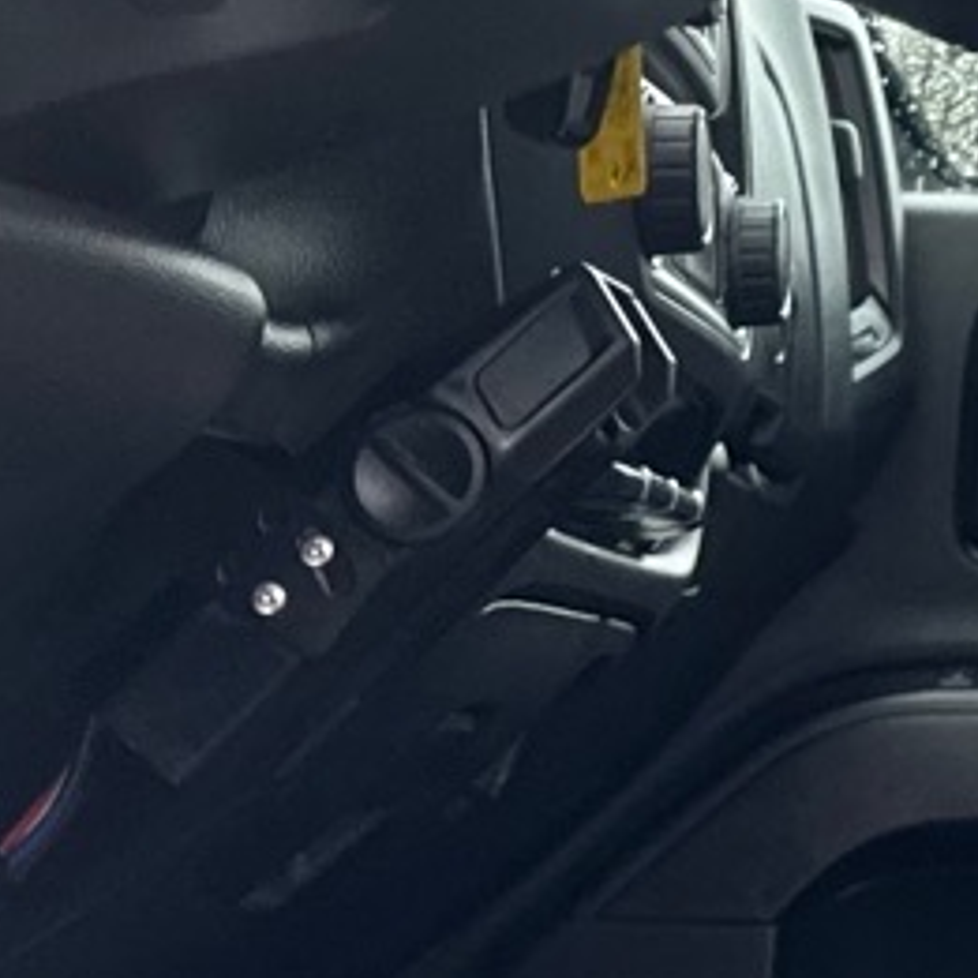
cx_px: 2248
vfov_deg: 13.3
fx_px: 4155
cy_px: 41
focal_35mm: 130
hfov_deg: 11.4
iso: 80
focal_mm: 6.76
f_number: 1.78
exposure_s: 1/349
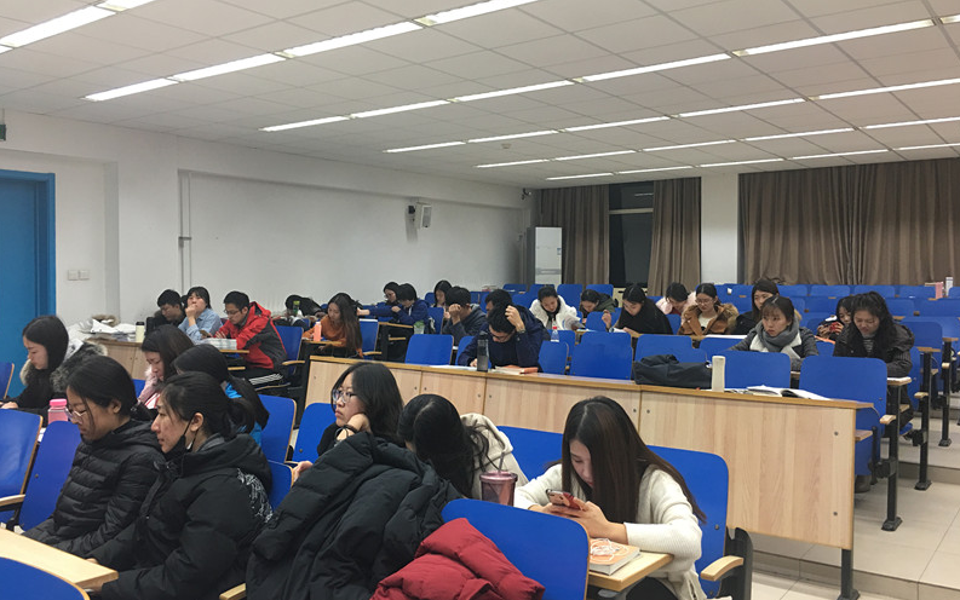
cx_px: 479
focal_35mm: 31
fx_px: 811
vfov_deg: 40.6
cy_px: 294
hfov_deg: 61.2
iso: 50
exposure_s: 1/17
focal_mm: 4.15
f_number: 2.2
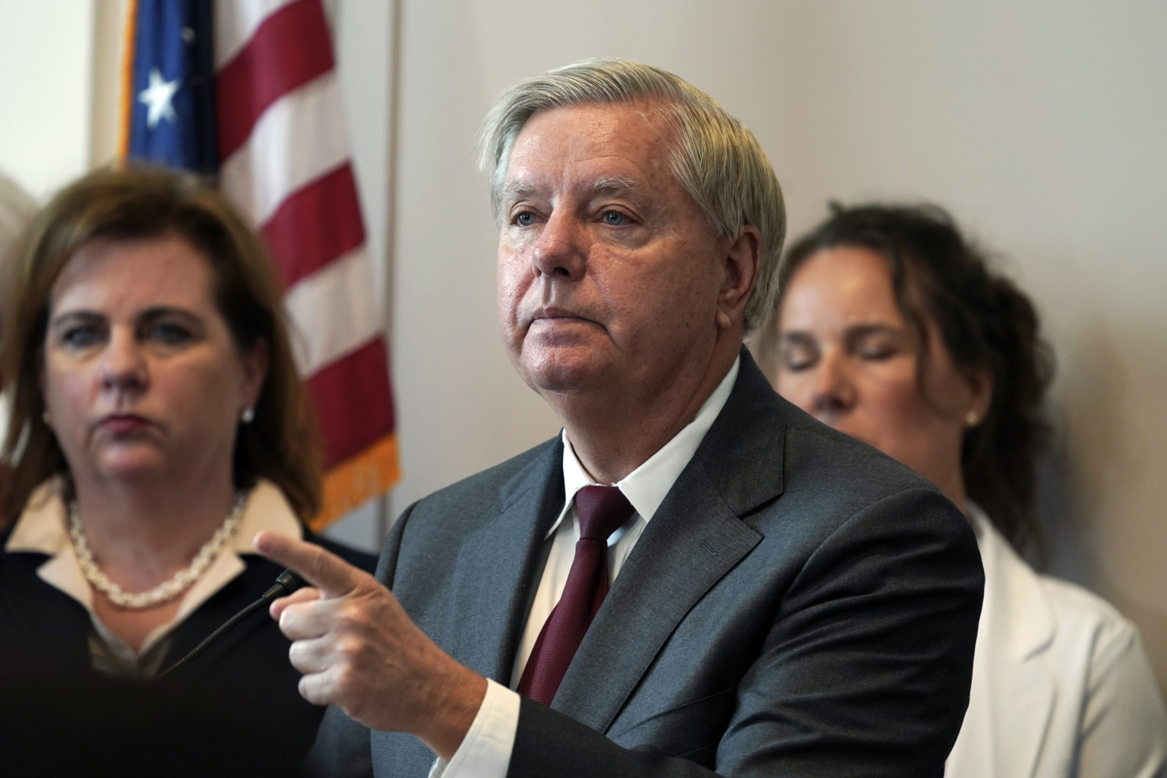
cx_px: 584
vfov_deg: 4.6
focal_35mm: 297
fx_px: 9627
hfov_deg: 6.9
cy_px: 389
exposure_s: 1/100
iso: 1250
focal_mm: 297
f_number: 5.6
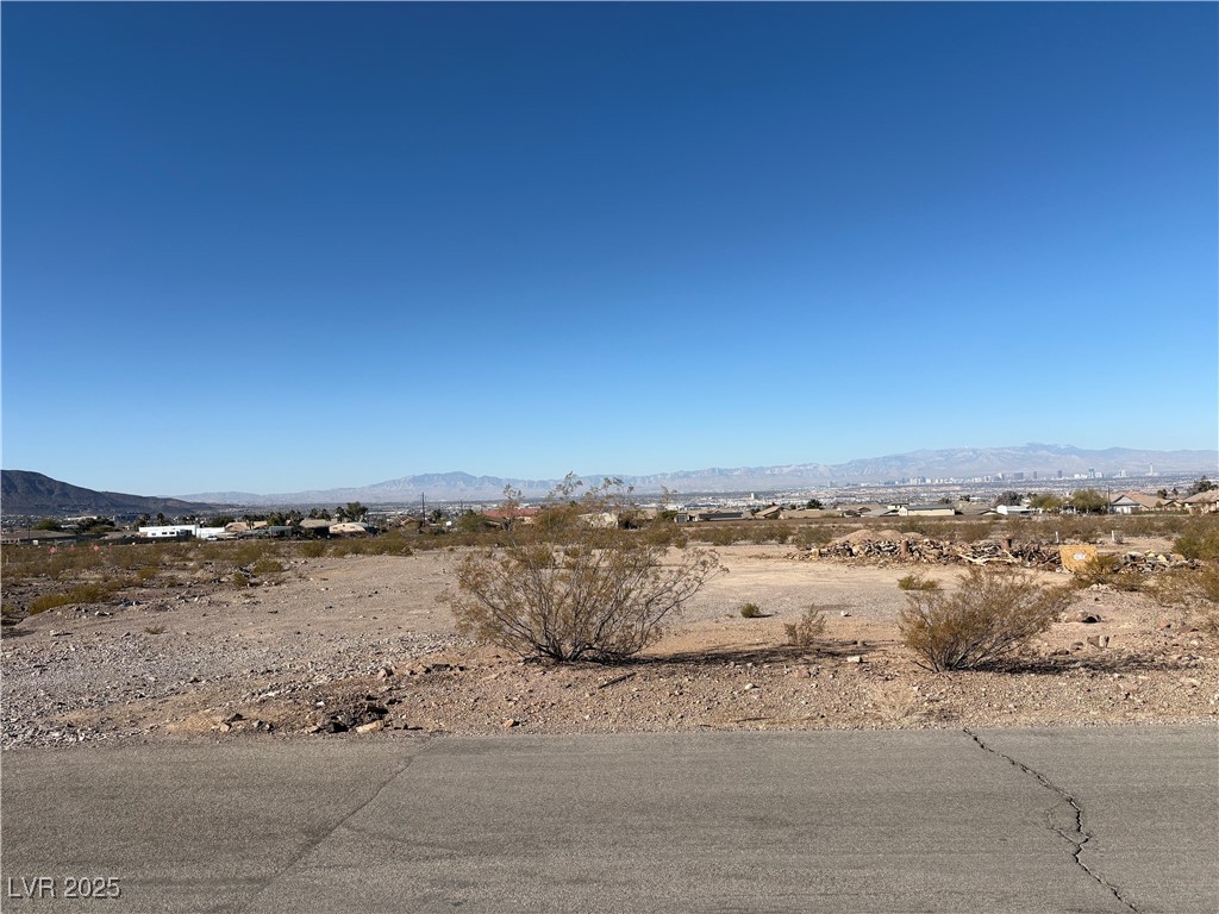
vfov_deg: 53.1
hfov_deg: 67.3
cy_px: 457
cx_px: 610
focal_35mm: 26
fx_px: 916
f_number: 1.6
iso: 50
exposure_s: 1/5814
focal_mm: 5.96
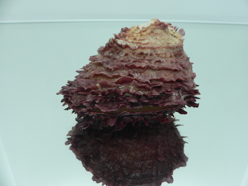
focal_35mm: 37
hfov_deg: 50.1
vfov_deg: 38.7
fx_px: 265
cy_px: 92
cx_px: 128
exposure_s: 1/60
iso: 150
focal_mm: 4.6
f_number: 2.8
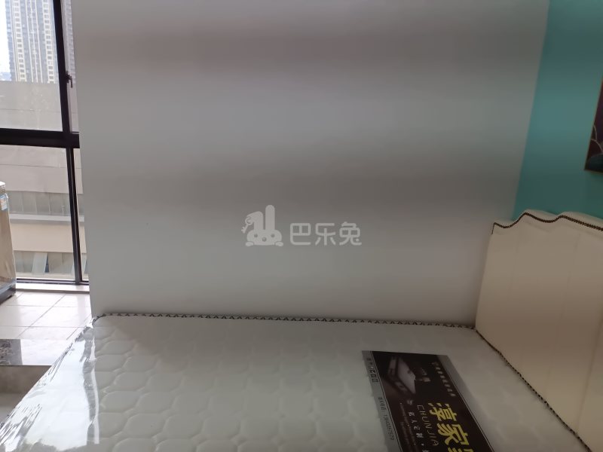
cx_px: 302
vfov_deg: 54.9
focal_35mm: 25
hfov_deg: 69.4
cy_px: 226
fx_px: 435
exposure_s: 1/200
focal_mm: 4.71
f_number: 1.79
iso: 100
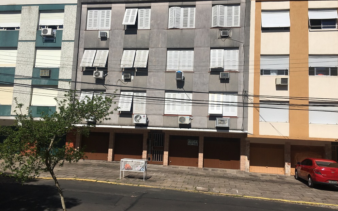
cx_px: 170
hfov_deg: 61.2
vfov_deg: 40.6
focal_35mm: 31
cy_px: 106
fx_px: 286
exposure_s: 1/4274
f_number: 2.2
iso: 25
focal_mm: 4.15
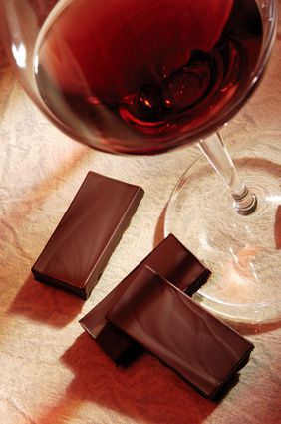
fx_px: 1850
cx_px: 140
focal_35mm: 158
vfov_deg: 13.1
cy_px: 212
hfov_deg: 8.7
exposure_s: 1/60
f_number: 16
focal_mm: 105
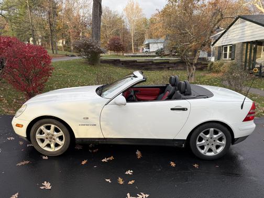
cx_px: 132
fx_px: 183
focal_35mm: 24
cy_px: 99
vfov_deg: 56.8
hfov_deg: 71.6
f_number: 1.78
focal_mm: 6.76
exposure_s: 1/365
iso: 80
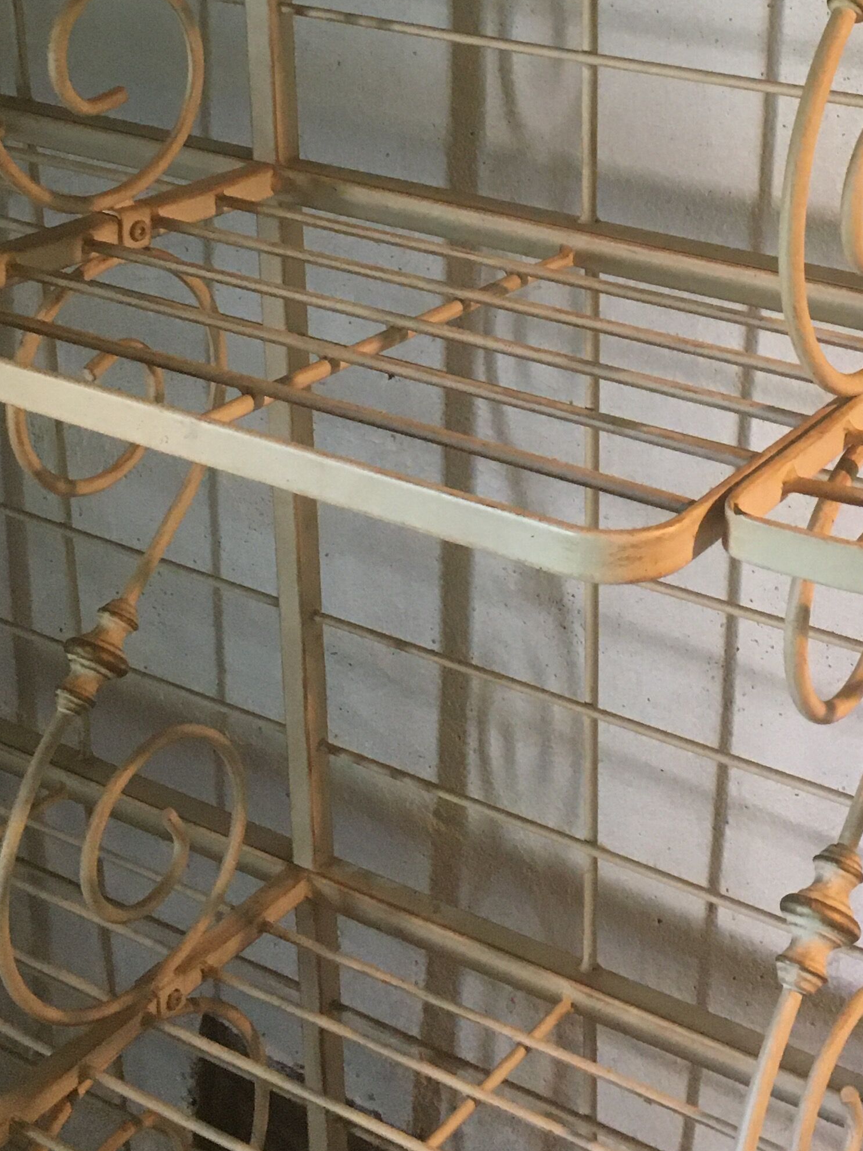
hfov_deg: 24.3
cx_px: 720
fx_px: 1962
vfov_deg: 31.9
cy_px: 236
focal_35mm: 59
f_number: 2.2
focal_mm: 4.15
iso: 200
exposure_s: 1/17
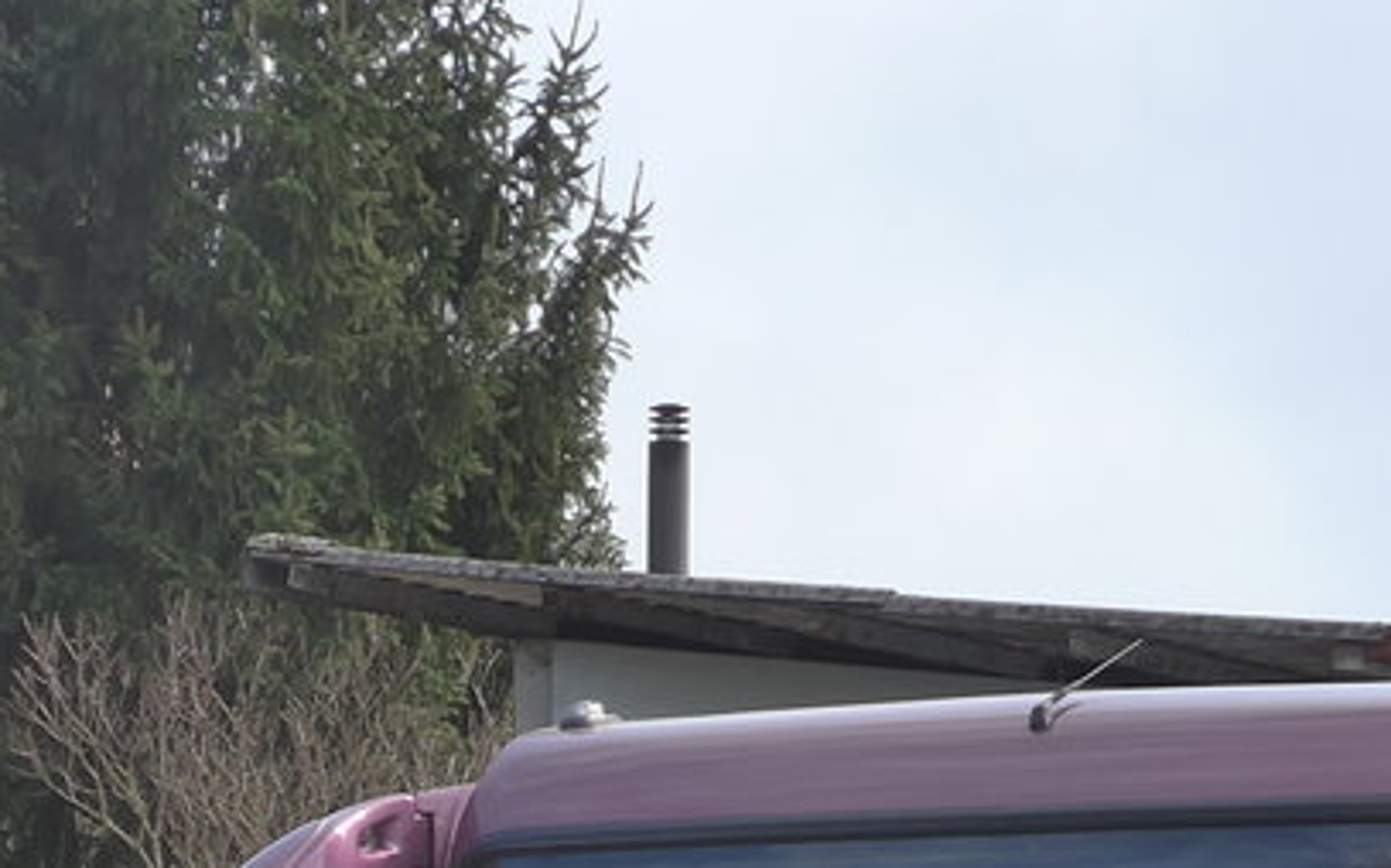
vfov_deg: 6.7
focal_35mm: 194
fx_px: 7351
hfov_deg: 10.7
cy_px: 1329
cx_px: 1268
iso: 160
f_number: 3.7
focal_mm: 12.7
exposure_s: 1/640
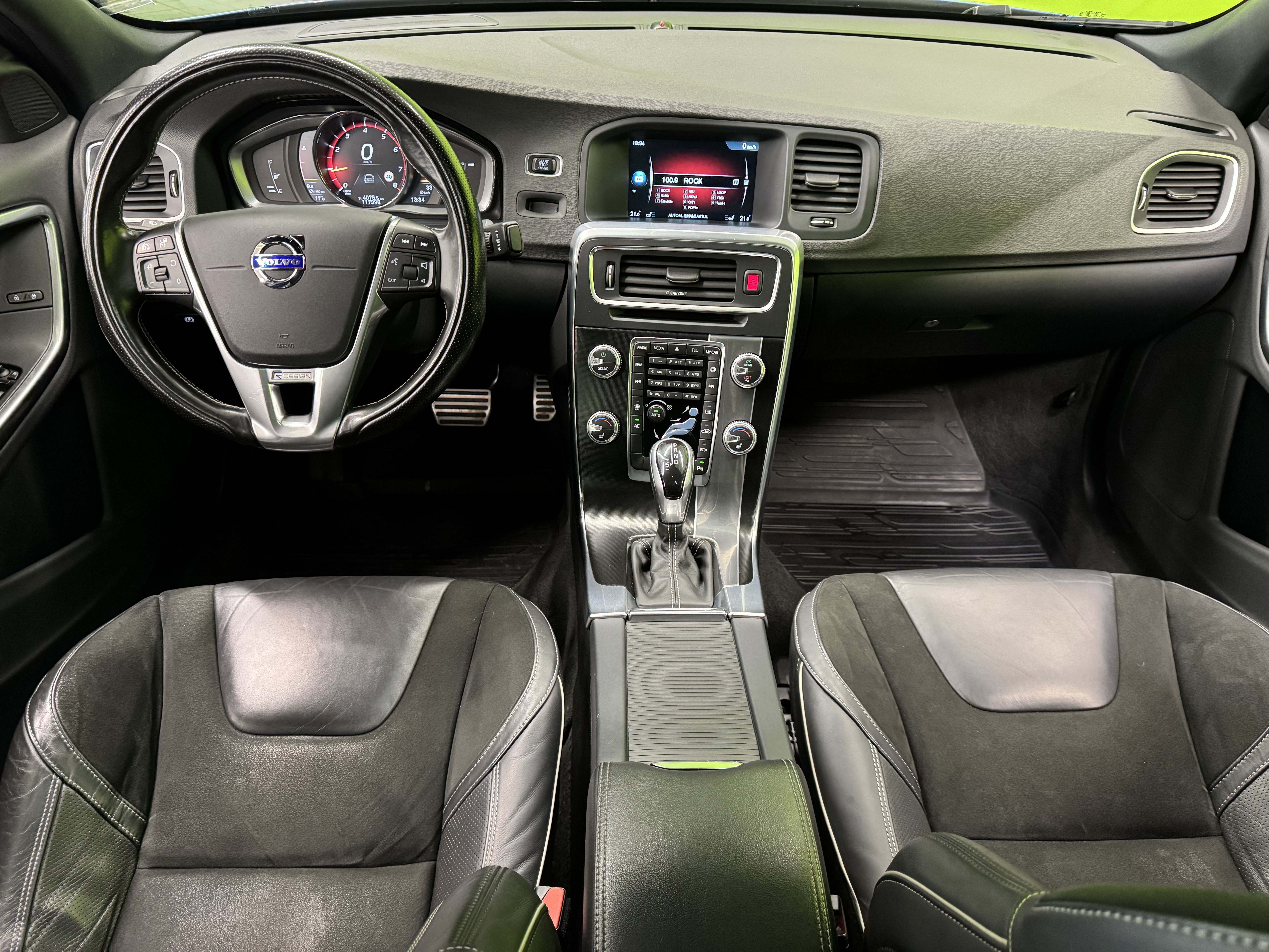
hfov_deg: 71.6
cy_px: 476
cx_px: 634
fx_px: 880
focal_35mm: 24
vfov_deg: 56.8
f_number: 1.78
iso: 640
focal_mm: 6.76
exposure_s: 1/33
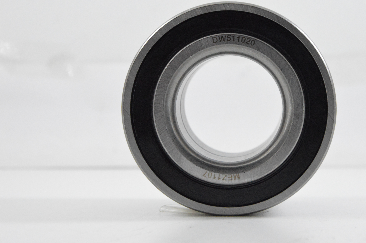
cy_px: 99
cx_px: 228
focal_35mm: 116
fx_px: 1178
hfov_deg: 17.6
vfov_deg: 11.8
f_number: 8
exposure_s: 1/100
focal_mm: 62
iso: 3200
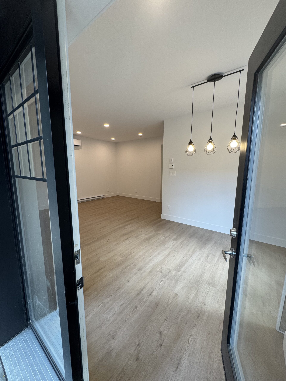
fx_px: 154
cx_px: 143
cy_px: 190
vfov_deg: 102.1
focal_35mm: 14
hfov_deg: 85.7
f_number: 2.2
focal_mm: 2.22
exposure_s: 1/120
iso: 125
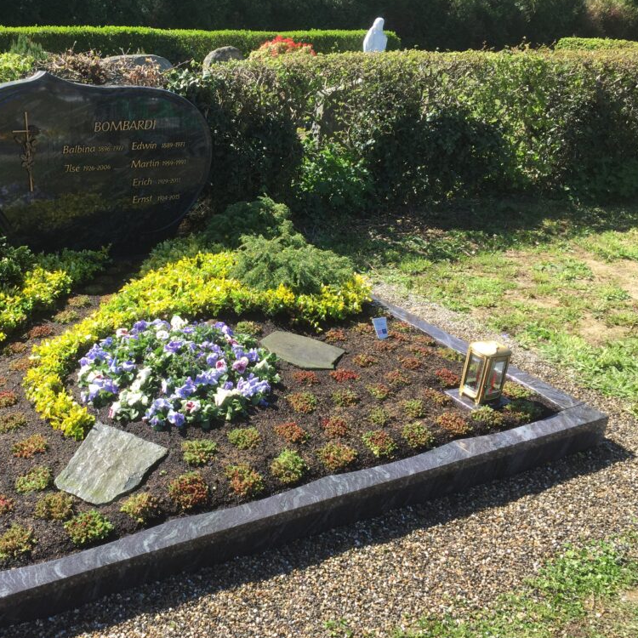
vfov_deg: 47.2
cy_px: 321
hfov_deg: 46.5
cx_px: 211
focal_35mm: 35
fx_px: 730
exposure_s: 1/719
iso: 32
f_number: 2.2
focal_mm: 4.15
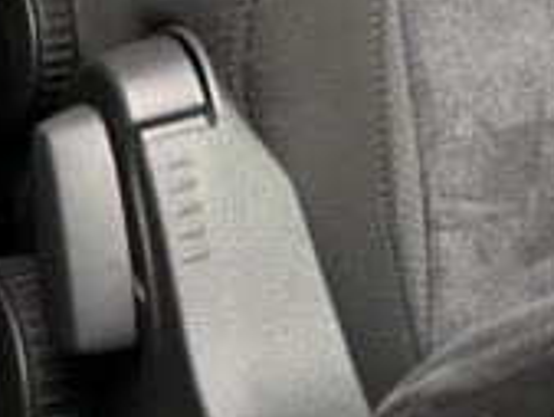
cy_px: -473
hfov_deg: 13.2
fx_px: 1970
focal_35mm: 123
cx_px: 1206
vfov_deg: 10.8
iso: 125
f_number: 1.5
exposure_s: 1/81
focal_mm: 5.7
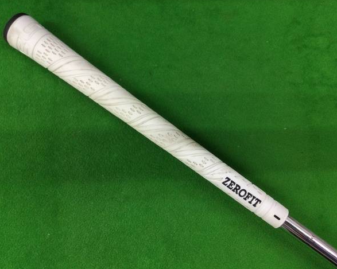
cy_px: 134
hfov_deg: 54.2
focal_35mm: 33
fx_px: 329
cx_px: 164
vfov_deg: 44.5
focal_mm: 3.3
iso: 64
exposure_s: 1/30
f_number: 2.4
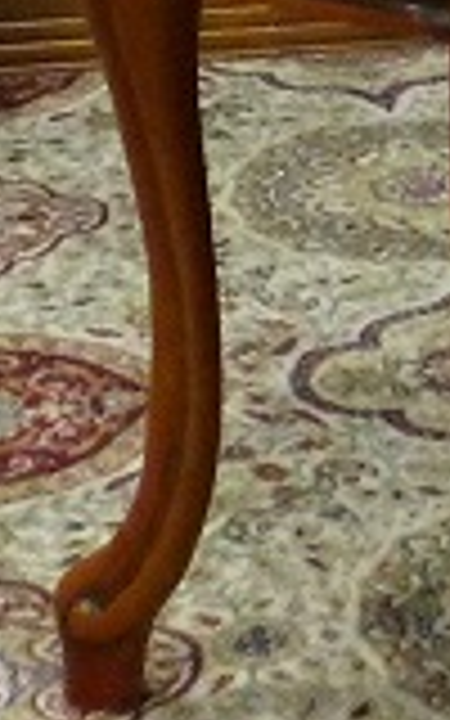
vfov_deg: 10.4
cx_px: 738
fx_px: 3375
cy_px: -1053
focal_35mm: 172
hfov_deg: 7.5
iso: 400
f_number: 2.5
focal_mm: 4.3
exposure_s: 1/13
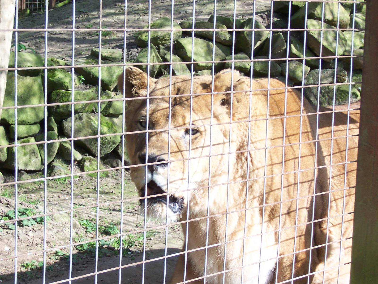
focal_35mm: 114
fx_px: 1245
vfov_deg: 13.0
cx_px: 189
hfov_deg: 17.3
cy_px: 142
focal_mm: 17.6
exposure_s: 1/125
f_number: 4.8
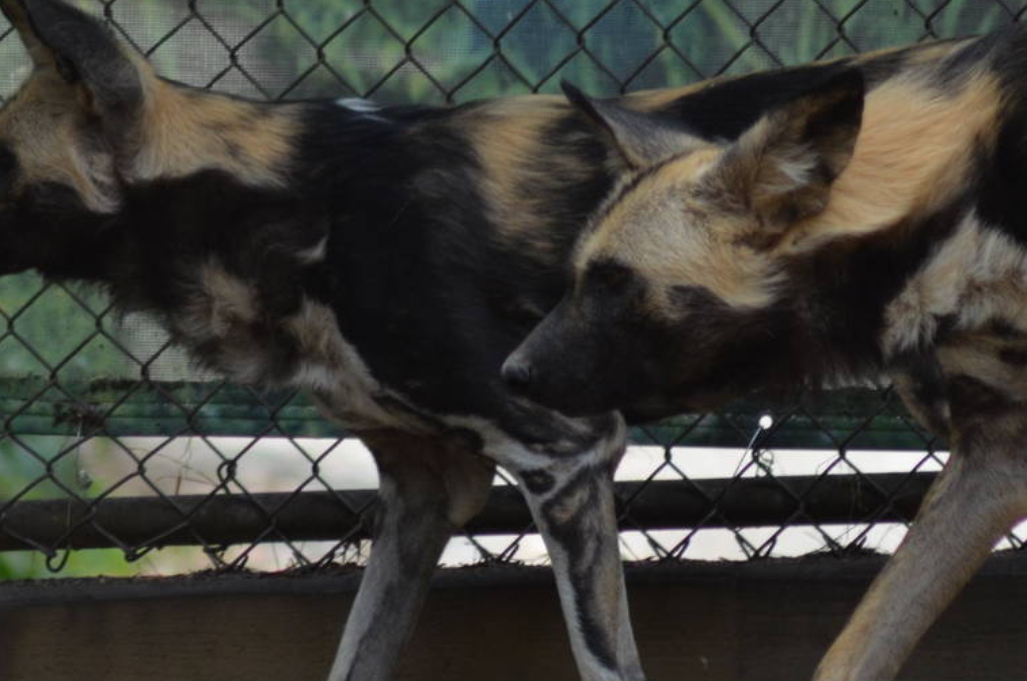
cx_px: 486
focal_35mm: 951
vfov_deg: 1.4
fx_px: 27084
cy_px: 365
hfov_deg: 2.2
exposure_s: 1/1000
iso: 640
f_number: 5.6
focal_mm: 300
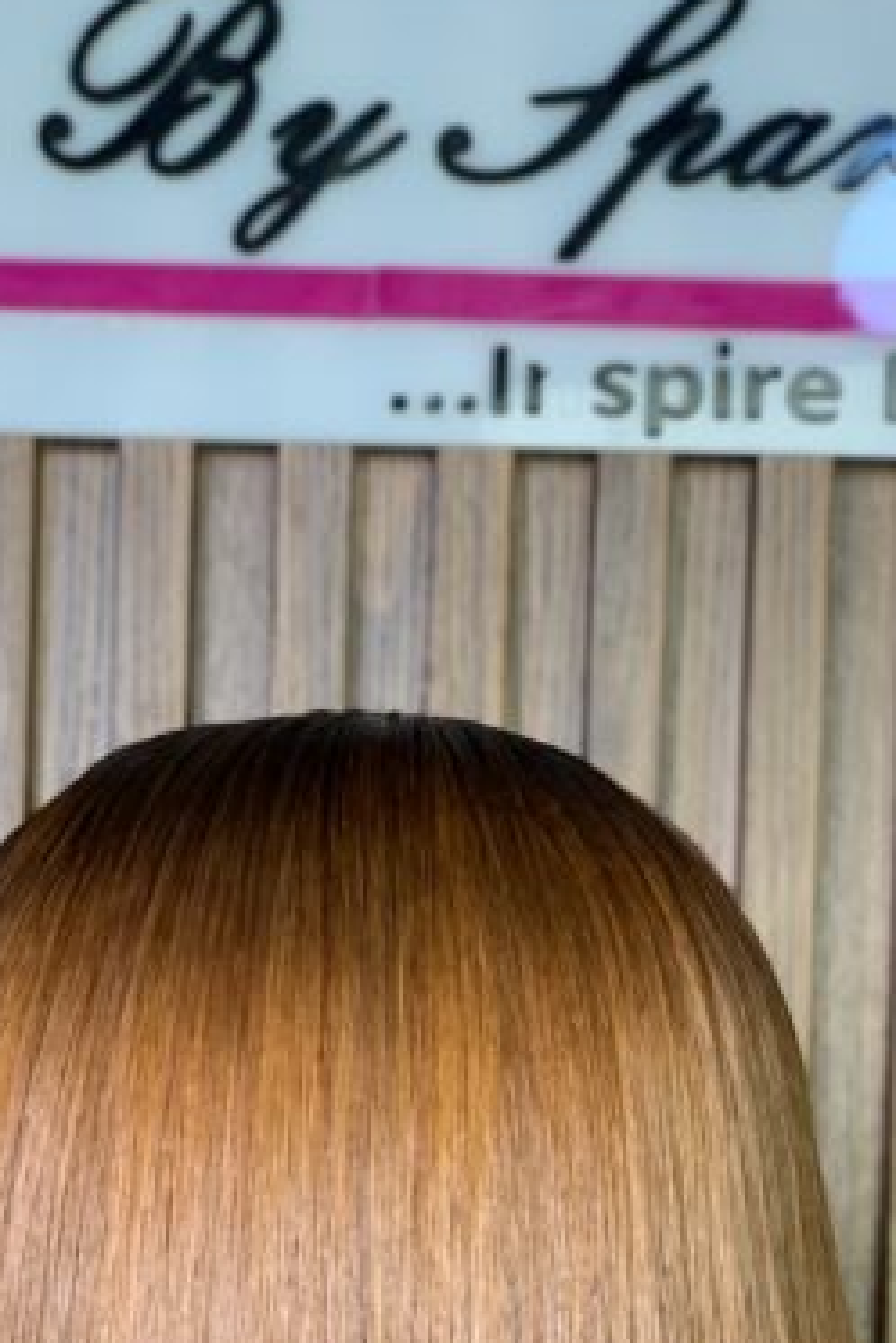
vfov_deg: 17.2
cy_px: 1397
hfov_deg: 11.8
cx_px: 309
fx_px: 4326
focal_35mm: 116
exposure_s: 1/100
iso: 40
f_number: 2.4
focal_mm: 6
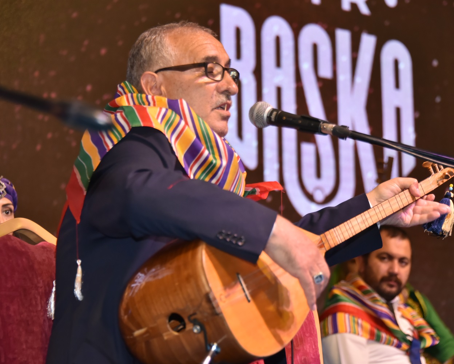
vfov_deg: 11.0
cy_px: 182
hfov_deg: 13.7
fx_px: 1895
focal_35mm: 141
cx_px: 250
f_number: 5.6
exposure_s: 1/100
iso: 1600
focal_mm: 125
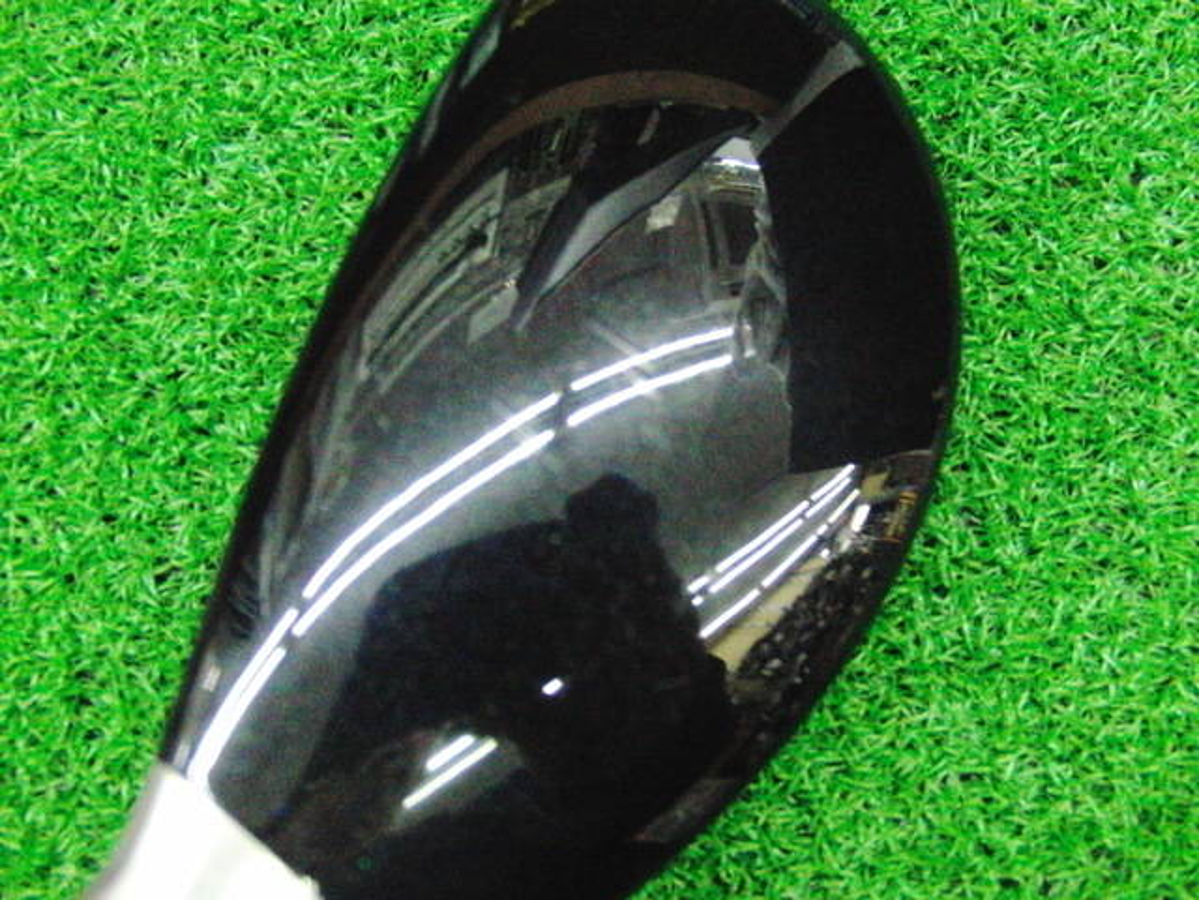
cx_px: 600
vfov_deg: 38.7
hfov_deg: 50.1
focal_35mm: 37
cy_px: 450
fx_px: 1282
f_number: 3.6
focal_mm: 6.42
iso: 3200
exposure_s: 1/125
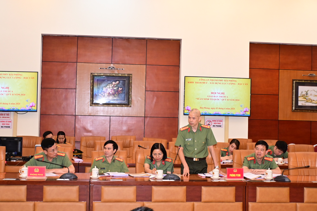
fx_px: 502
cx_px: 158
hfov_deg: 35.1
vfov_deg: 23.8
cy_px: 106
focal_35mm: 57
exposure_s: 1/250
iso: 2500
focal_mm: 38
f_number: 4.5
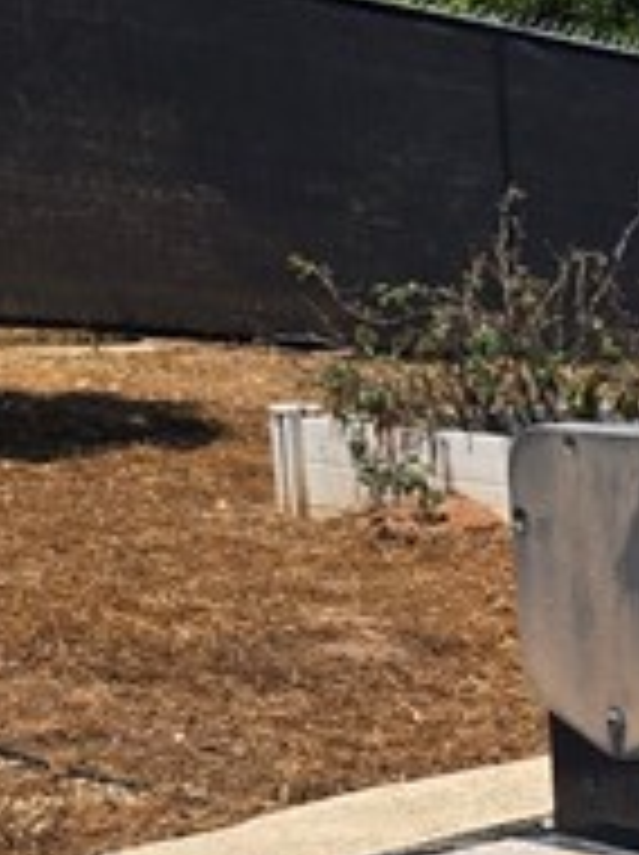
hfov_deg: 10.9
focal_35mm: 124
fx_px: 3059
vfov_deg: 15.4
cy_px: 994
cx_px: 1274
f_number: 1.8
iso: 25
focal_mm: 5.4
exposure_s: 1/2657
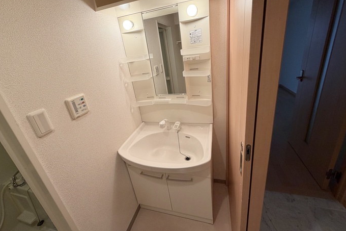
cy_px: 102
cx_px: 173
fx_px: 144
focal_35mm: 15
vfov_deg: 77.0
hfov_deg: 100.4
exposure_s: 1/120
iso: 125
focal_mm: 2.22
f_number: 2.2
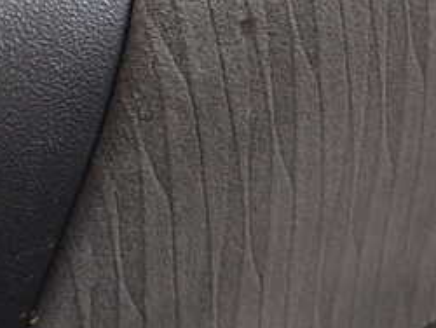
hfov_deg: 29.5
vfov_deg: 22.9
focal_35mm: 60
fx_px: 756
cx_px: 459
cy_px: -42
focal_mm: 4.5
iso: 200
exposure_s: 1/50
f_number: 2
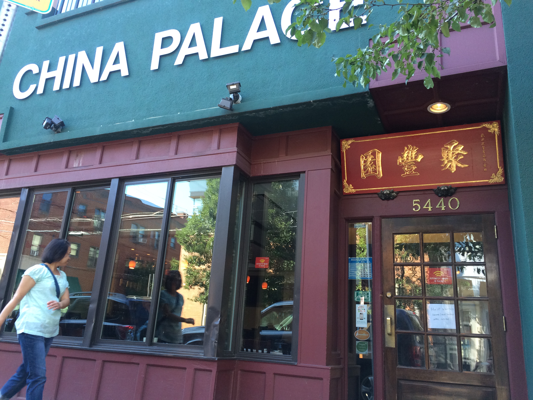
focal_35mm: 29
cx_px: 266
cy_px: 200
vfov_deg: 48.2
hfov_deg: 61.7
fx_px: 447
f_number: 2.2
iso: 64
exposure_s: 1/120
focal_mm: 4.15
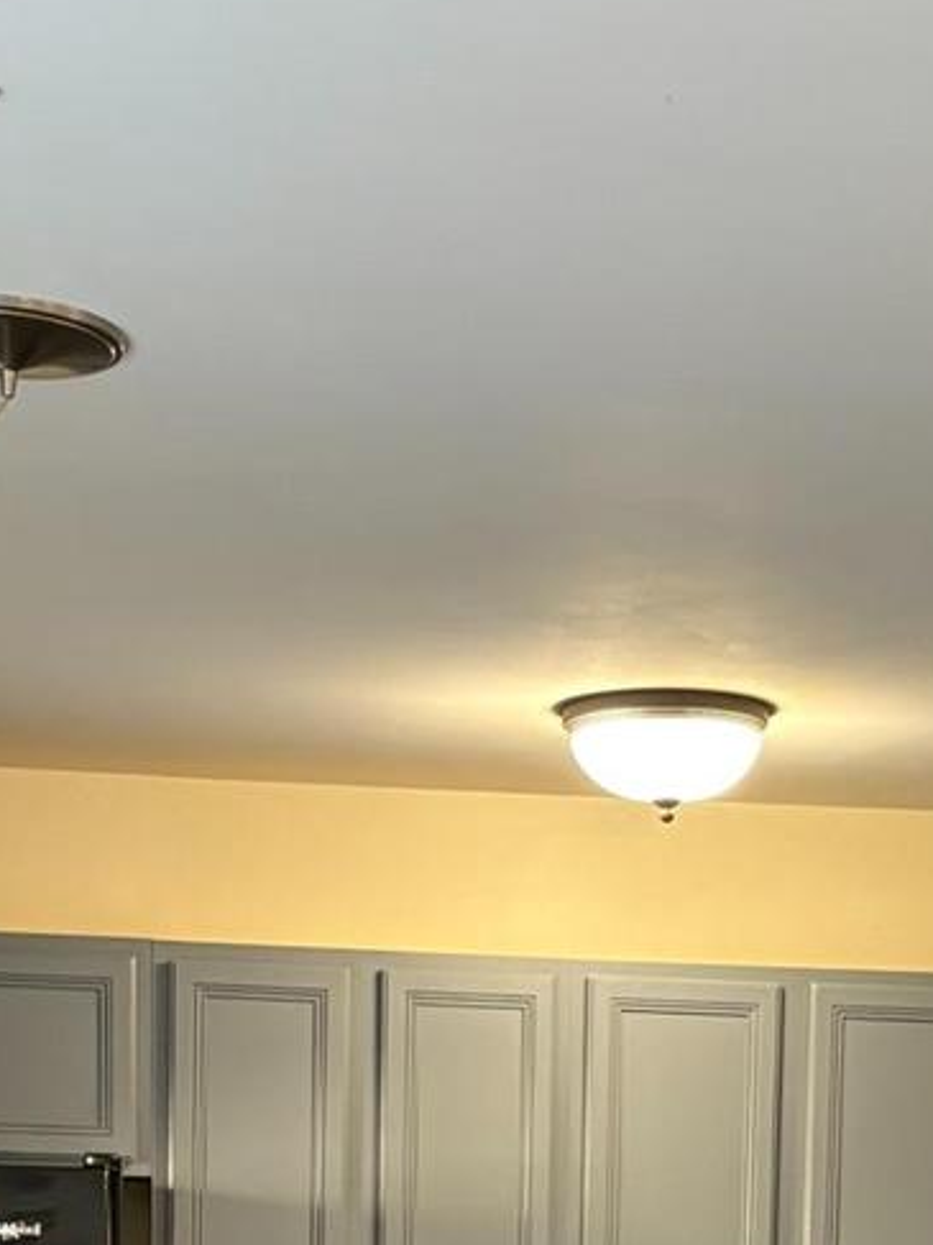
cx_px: 601
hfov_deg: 17.9
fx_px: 2948
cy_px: 1475
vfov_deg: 22.1
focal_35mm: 82
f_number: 1.6
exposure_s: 1/60
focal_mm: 5.96
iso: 200
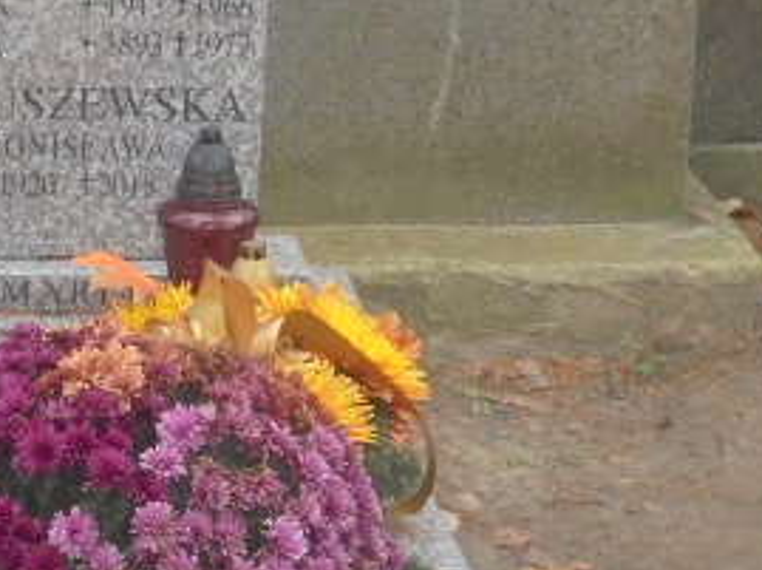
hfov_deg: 11.3
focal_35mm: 174
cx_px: 167
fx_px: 3825
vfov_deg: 8.5
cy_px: 465
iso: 400
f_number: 6.1
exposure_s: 1/30
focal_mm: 13.1
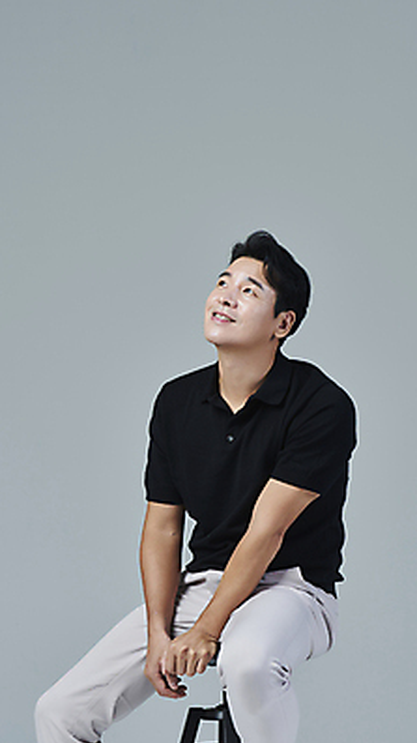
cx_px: 171
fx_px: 2184
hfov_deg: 10.9
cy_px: 372
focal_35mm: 111
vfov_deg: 19.3
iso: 100
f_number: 14
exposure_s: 1/125
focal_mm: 105
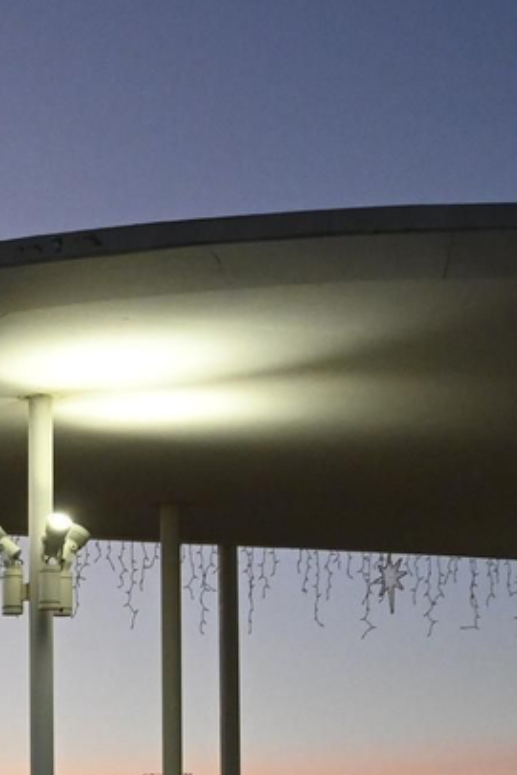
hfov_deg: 9.9
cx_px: -345
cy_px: 1000
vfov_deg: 14.8
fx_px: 2861
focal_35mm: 133
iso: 2500
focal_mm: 22.5
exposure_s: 1/250
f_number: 5
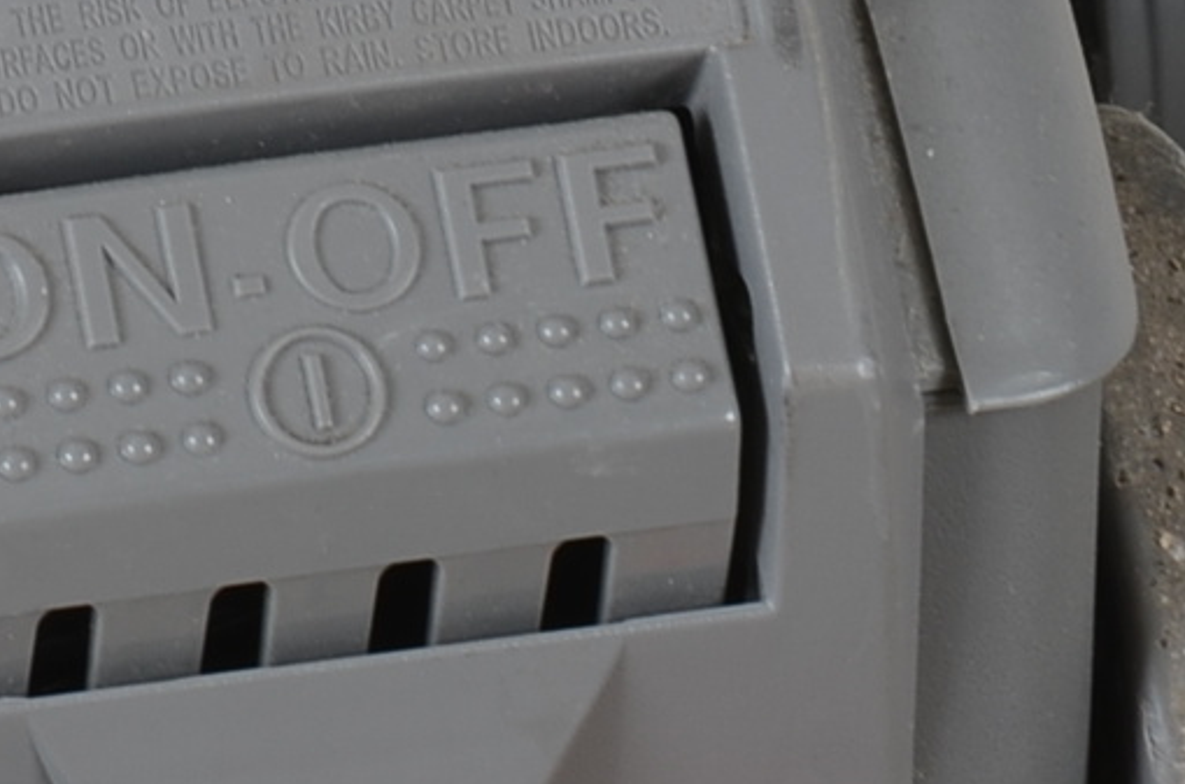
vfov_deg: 1.8
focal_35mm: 762
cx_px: -282
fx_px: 25041
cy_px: -216
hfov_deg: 2.7
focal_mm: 105
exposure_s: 1/80
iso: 125
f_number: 14
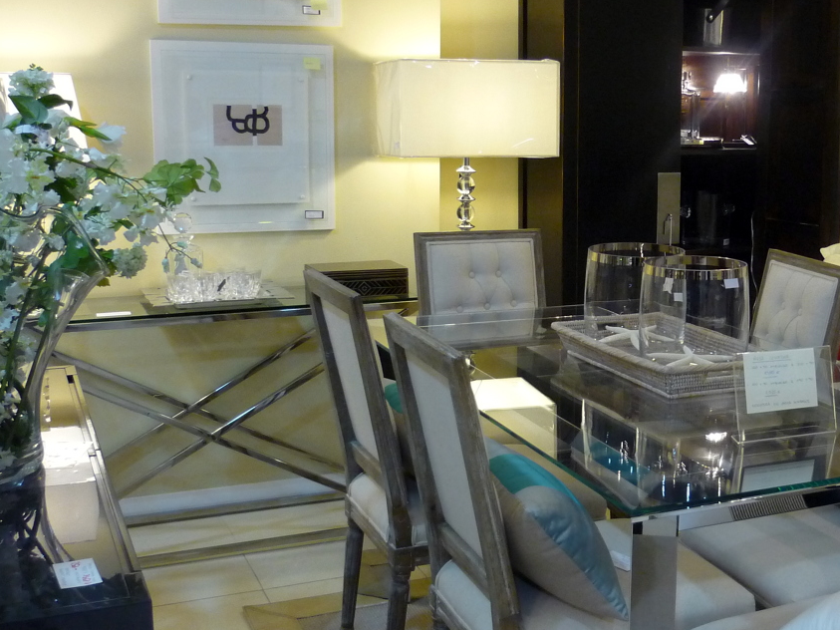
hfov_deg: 39.7
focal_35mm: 47
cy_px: 316
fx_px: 1140
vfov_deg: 30.9
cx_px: 594
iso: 320
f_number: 2.8
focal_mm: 5.5
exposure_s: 1/30
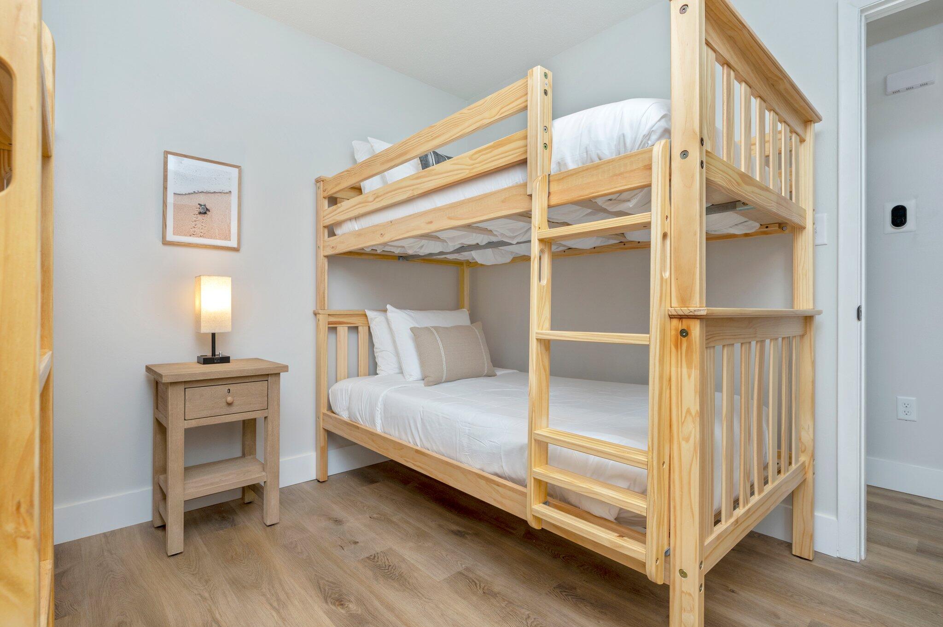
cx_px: 472
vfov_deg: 72.0
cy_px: 314
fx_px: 432
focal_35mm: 16
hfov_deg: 95.0
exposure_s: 1/30
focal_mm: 16.5
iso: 500
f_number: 9
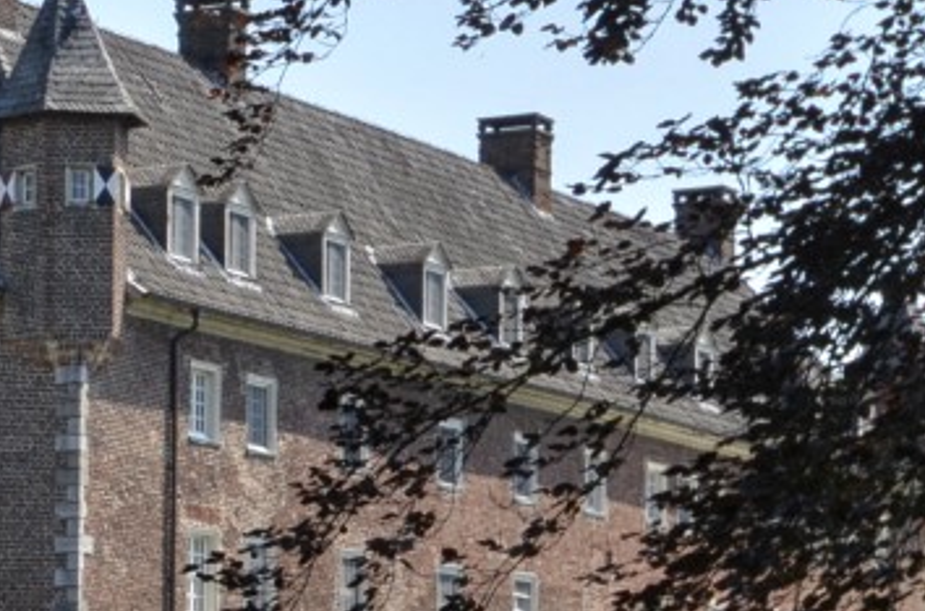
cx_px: -683
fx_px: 3724
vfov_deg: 9.2
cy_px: 830
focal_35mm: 145
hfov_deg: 13.0
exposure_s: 1/320
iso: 200
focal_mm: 21
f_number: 9
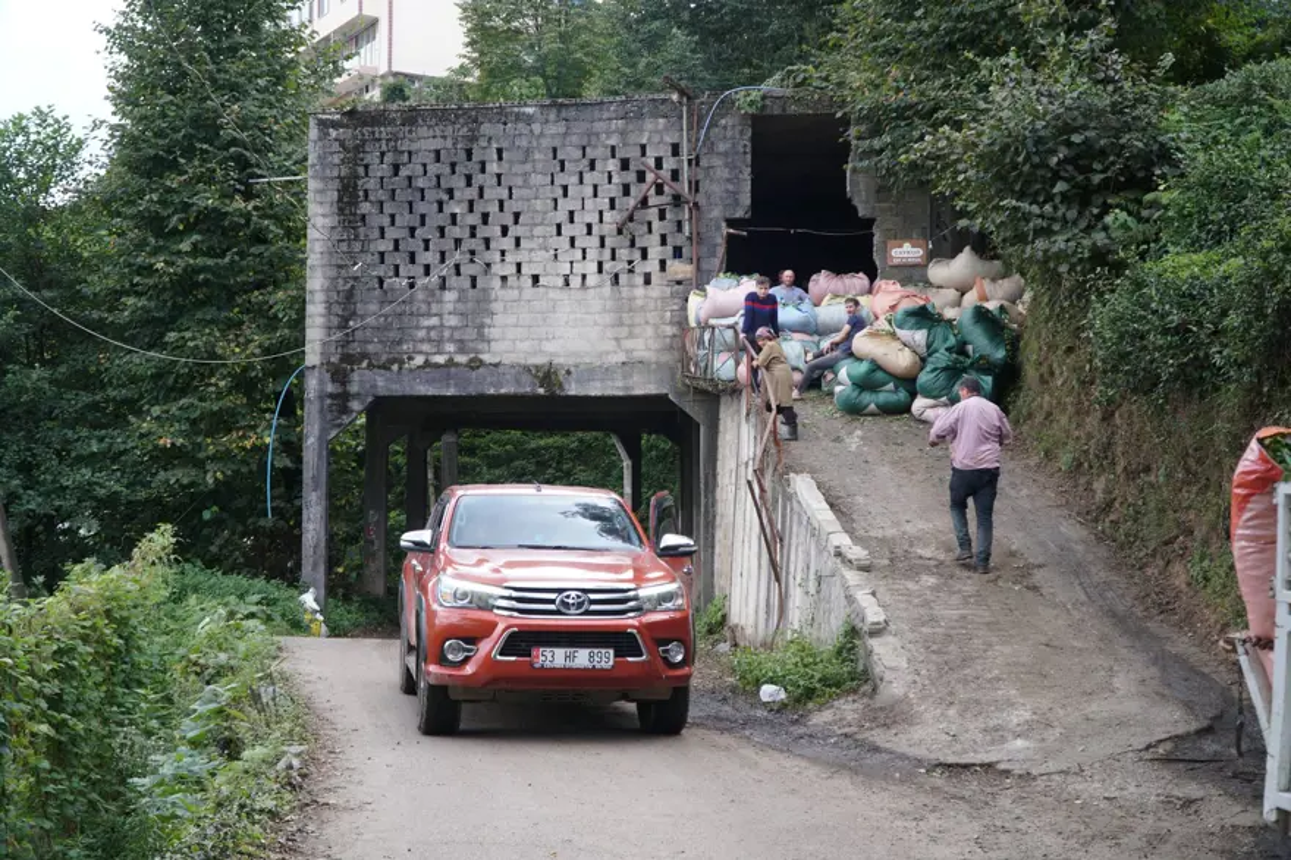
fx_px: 1452
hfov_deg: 47.9
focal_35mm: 40
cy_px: 430
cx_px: 646
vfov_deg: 33.0
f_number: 4.5
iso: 100
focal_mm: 27
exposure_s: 1/80
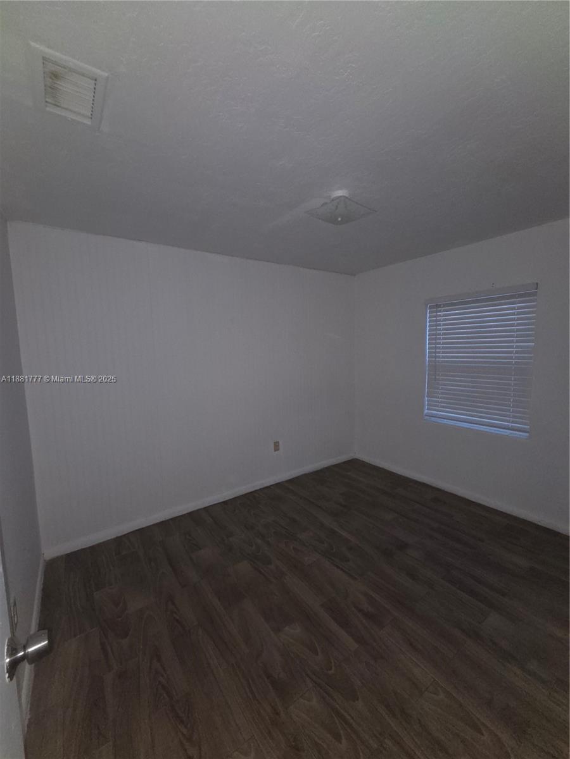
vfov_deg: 106.2
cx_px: 285
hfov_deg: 89.9
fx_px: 285
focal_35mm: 13
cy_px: 380
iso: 320
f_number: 2.2
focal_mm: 2.2
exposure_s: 1/30
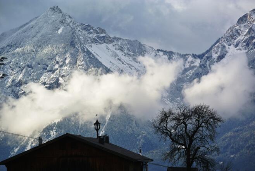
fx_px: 1134
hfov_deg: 12.8
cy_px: 86
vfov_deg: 8.6
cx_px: 128
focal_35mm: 160
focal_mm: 59.4
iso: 100
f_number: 4.5
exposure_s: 1/800
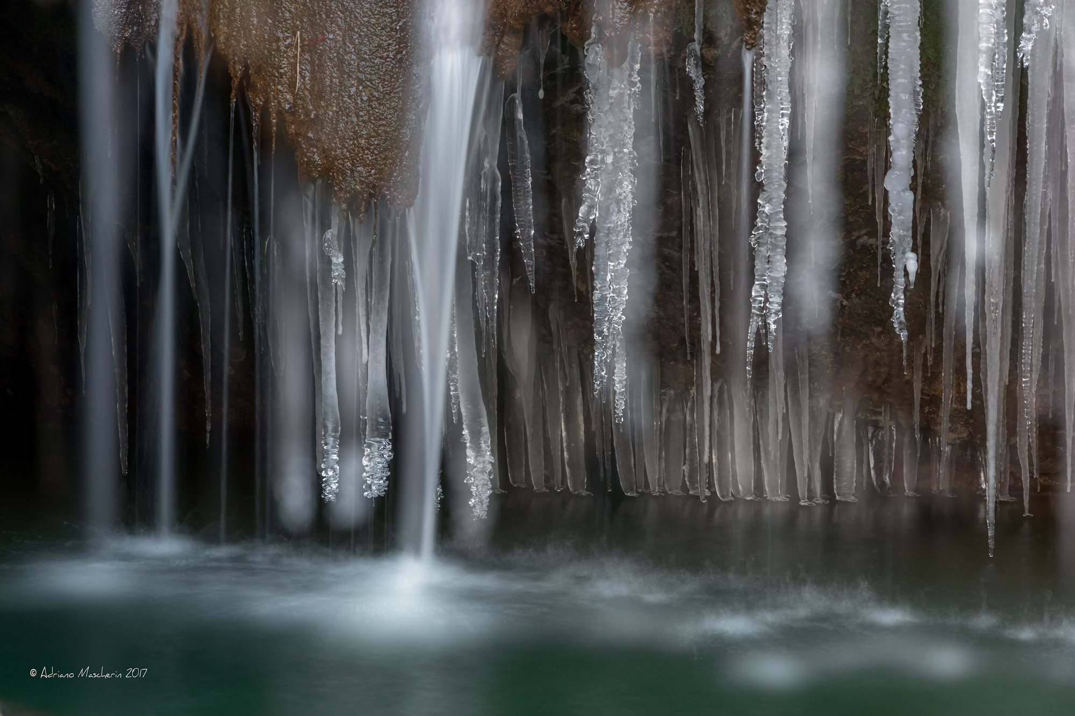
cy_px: 358
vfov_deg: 8.1
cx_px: 538
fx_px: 5076
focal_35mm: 170
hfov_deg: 12.1
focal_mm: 170
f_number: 14
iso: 100
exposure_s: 1.3
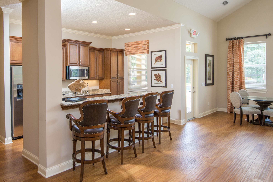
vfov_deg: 61.9
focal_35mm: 20
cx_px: 136
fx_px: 152
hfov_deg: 84.0
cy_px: 91
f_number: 4
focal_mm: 20
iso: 100
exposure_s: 1/60
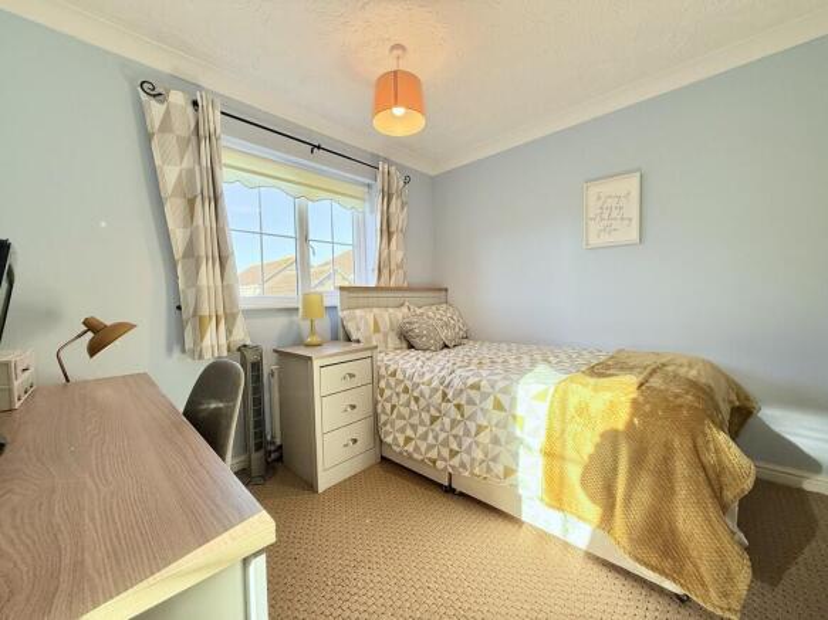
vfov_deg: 85.7
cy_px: 310
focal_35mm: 14
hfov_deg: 102.1
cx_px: 414
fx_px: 335
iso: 64
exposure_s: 1/122
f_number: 2.2
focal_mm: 2.22
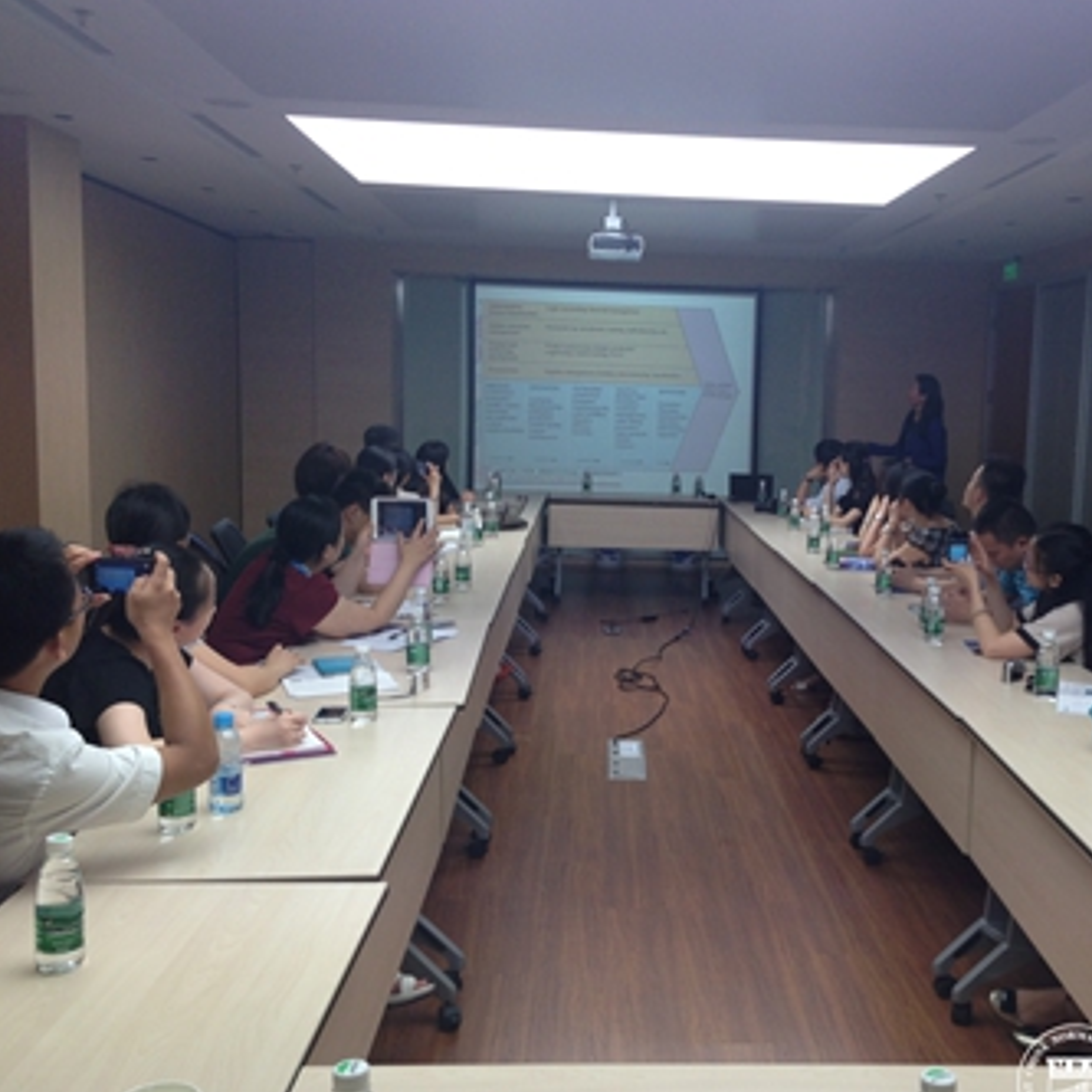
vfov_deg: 40.0
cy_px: 574
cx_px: 705
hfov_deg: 39.7
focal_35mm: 42
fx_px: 1499
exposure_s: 1/60
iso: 64
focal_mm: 4.13
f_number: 2.4
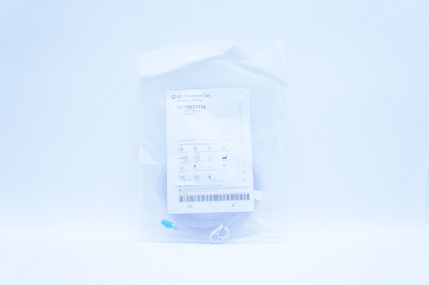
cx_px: 214
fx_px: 429
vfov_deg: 36.8
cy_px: 142
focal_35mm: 36
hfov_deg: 53.2
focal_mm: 24
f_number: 5.6
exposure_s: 1/125
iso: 800
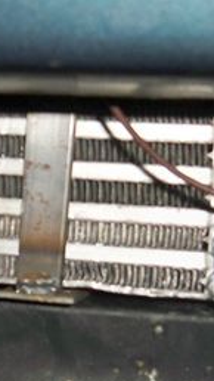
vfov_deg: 22.2
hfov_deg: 12.0
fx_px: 969
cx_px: -115
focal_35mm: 96
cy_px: 243
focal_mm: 7.9
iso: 200
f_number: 3.1
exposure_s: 1/30
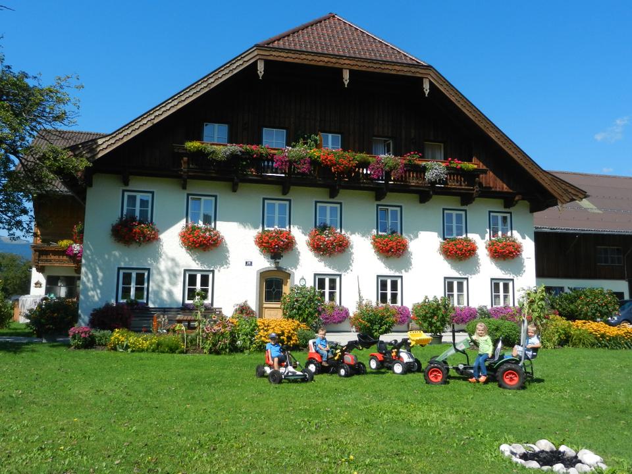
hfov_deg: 61.7
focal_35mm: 29
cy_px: 237
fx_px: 529
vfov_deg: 48.2
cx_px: 316
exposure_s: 1/1600
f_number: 3.6
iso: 160
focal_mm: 5.1
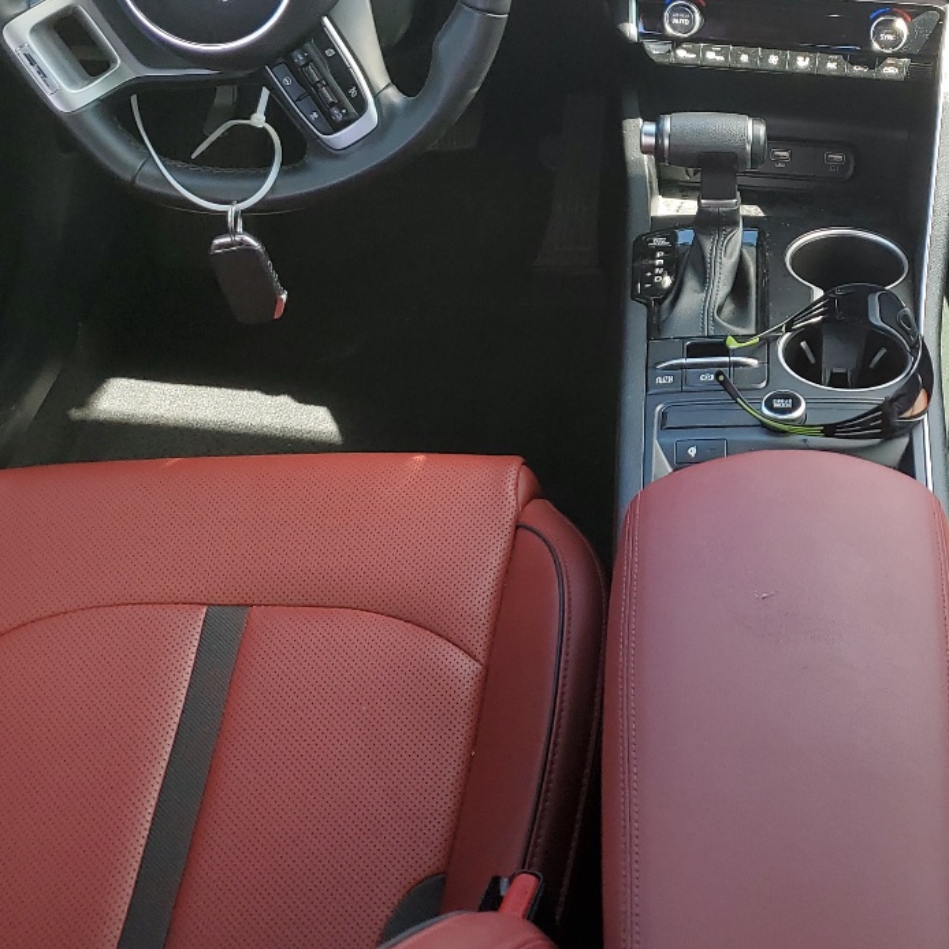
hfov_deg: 31.1
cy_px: 299
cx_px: 808
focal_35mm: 53
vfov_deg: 31.9
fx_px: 1644
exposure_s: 1/152
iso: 50
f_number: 1.5
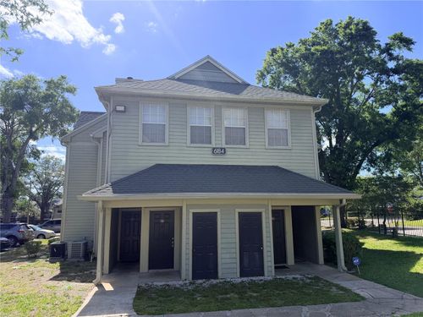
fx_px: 293
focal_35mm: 24
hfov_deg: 71.6
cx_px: 212
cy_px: 158
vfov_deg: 56.8
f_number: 1.78
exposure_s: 1/4405
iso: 100
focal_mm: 6.76
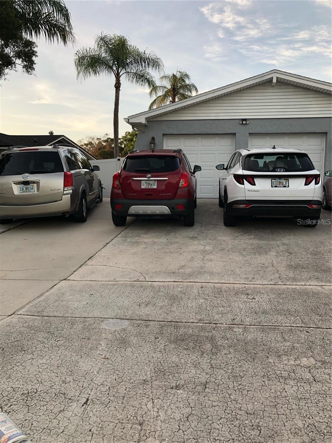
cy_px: 222
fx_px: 358
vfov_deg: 63.4
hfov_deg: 49.7
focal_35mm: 28
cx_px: 166
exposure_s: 1/225
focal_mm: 3.99
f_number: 1.8
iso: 20
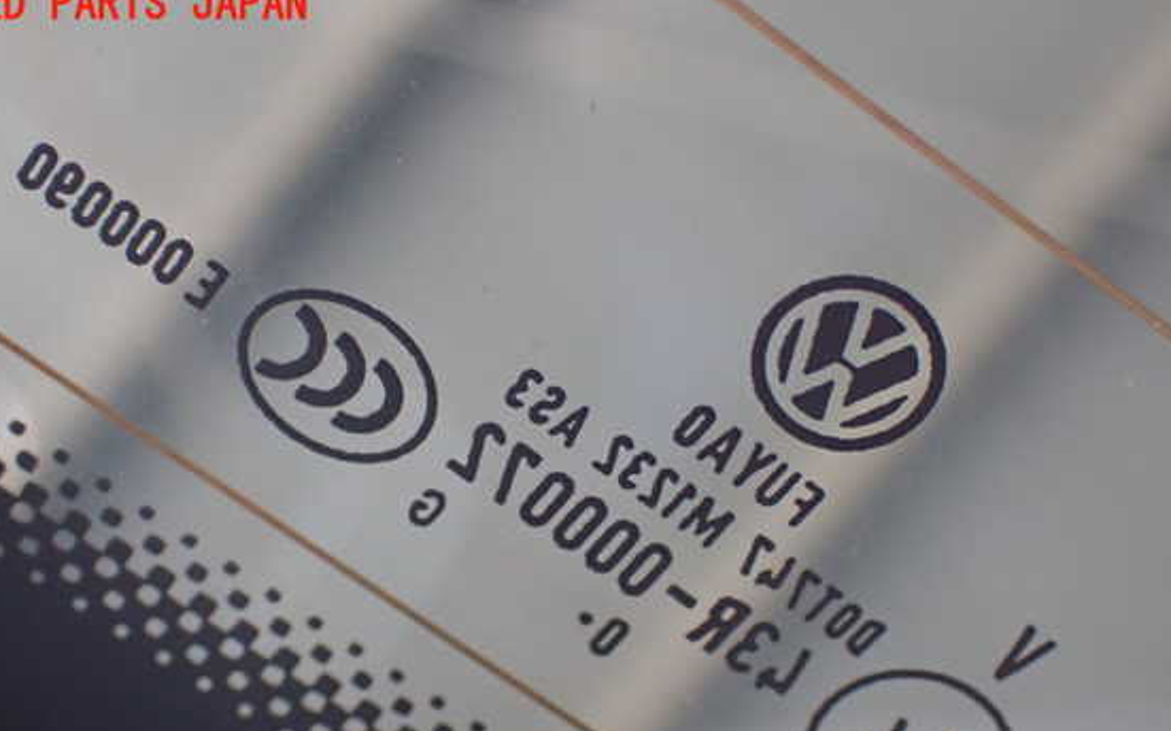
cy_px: 457
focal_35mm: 67
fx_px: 2138
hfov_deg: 30.6
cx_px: 559
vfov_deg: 19.4
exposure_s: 1/125
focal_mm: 10.35
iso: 800
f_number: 3.5
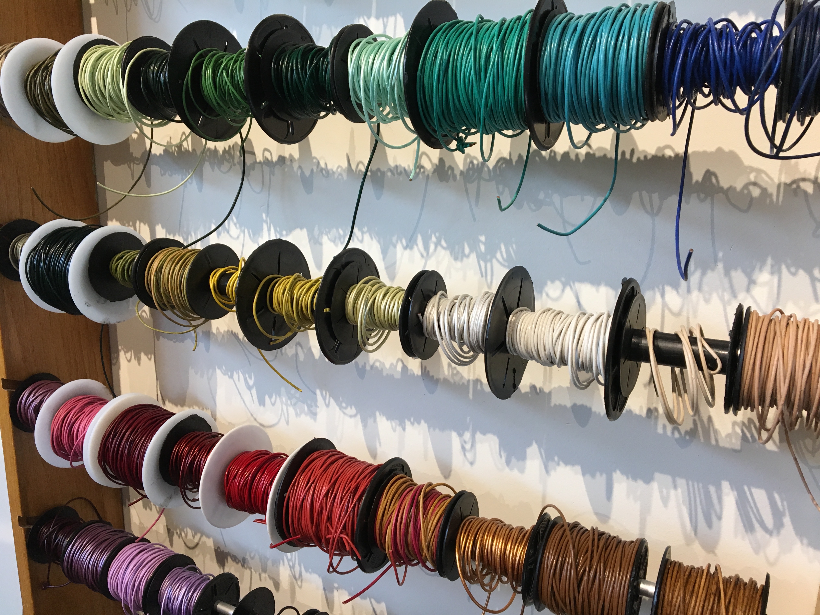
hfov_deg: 61.7
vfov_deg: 48.2
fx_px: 687
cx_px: 410
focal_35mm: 29
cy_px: 308
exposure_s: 1/30
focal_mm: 4.15
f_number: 2.2
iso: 32
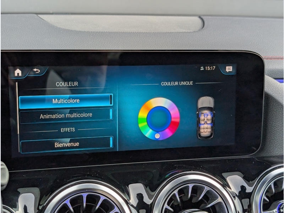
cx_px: 142
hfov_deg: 38.9
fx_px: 402
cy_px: 106
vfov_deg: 29.7
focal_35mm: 49
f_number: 1.68
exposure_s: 1/120
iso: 43
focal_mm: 6.9
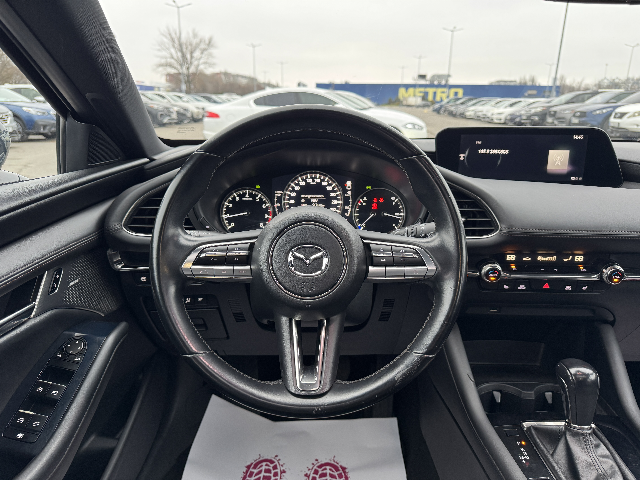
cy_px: 240
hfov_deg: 71.6
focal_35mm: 24
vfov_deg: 56.8
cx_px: 320
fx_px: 444
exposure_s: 1/50
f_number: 1.78
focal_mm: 6.76
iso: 200
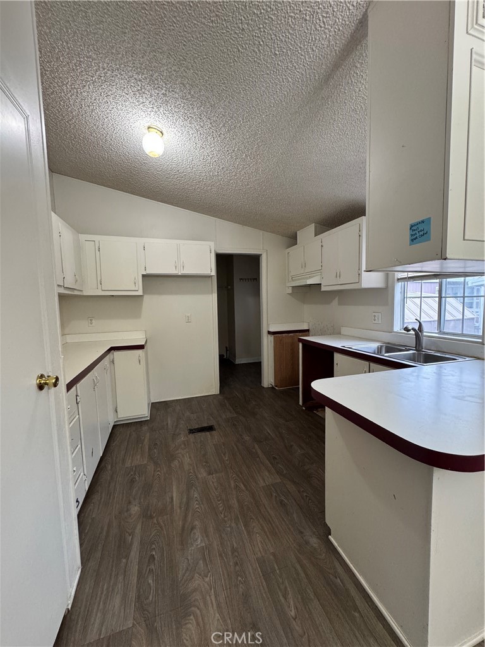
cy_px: 324
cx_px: 242
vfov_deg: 102.1
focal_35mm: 14
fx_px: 262
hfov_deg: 85.7
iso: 500
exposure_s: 1/60
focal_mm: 2.22
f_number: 2.2
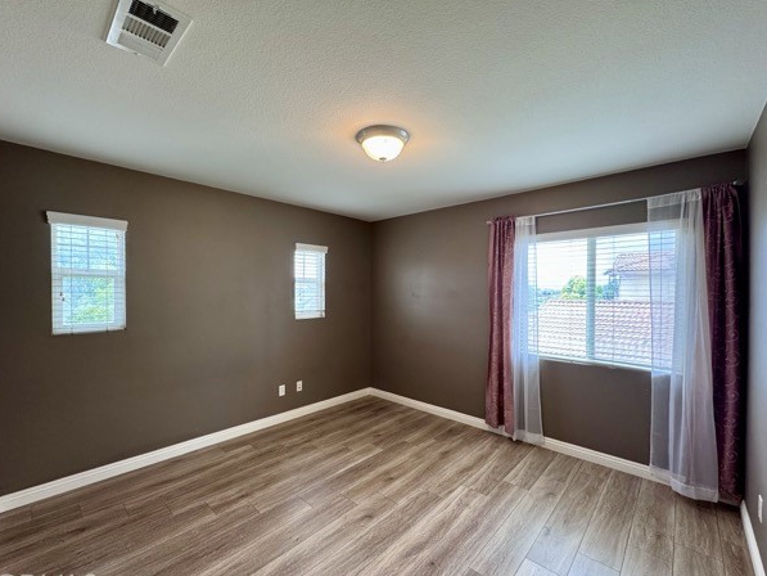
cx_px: 374
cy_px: 296
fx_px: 332
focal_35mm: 15
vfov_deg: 81.7
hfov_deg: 98.1
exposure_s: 1/120
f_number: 2.2
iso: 250
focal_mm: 2.22
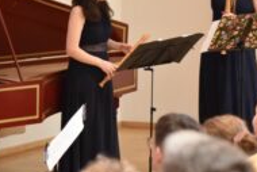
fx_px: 1229
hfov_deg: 11.9
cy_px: 5
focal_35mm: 172
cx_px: 91
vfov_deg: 8.0
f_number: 2.8
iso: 6400
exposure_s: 1/100
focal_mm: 68
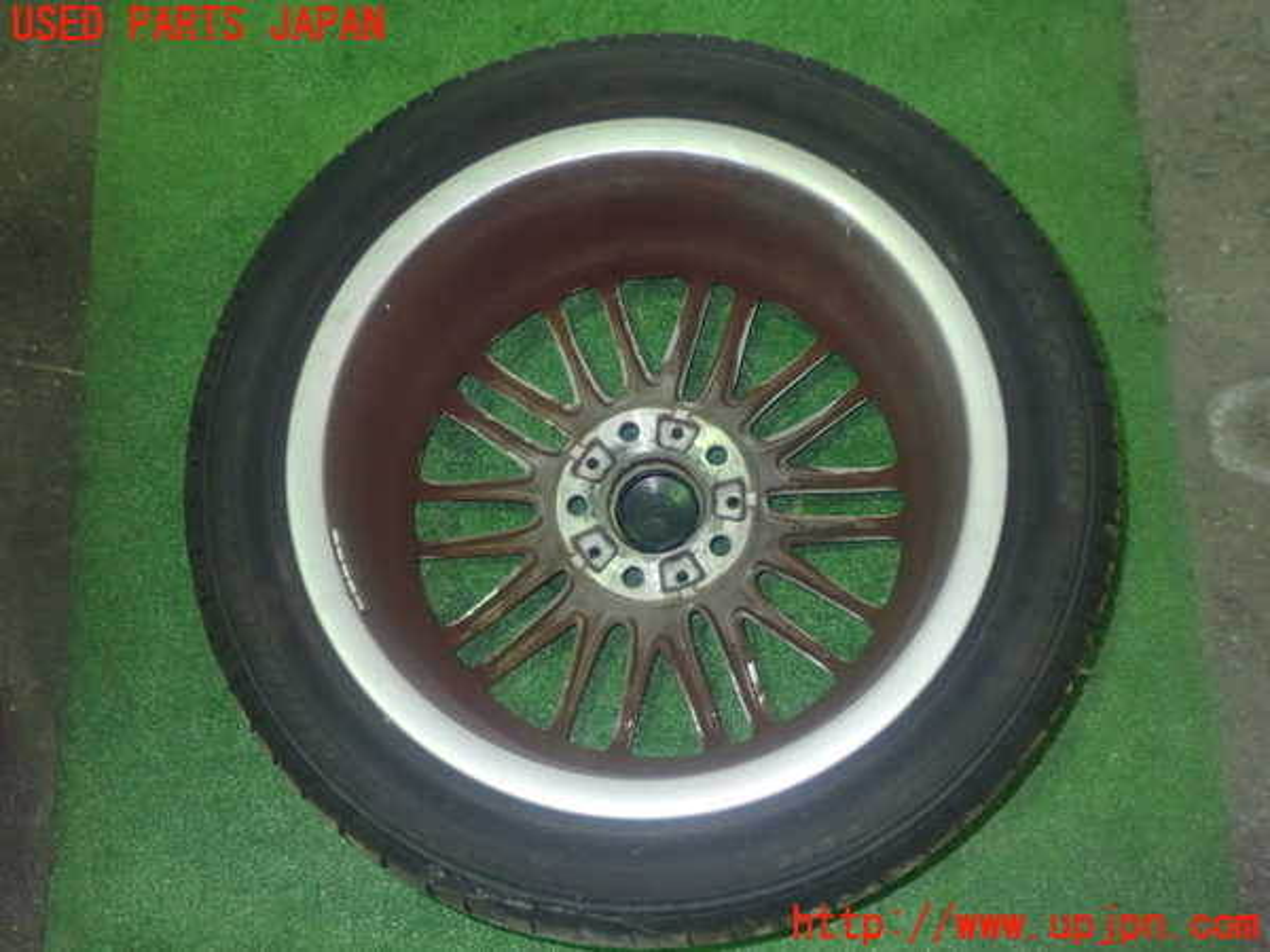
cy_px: 476
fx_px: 1394
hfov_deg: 49.0
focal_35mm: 38
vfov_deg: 37.7
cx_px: 635
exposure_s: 1/40
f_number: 2.7
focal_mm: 6.83
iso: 800
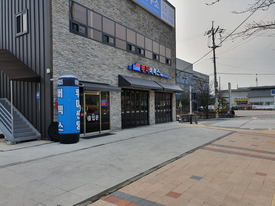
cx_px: 138
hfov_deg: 67.3
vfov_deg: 53.1
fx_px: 207
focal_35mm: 26
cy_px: 103
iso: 50
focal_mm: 4.32
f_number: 2.4
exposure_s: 1/1528
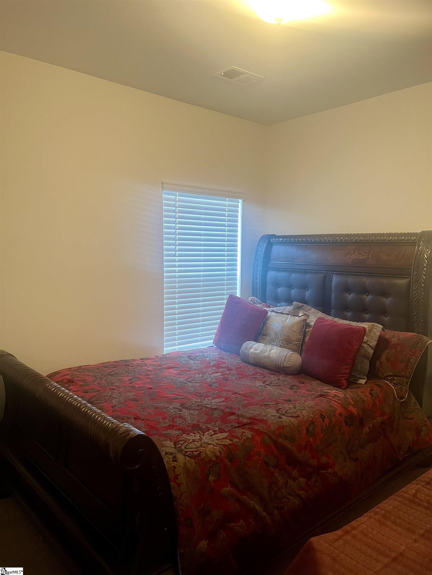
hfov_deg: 53.1
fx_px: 433
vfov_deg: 67.3
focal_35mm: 26
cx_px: 216
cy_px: 288
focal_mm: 5.7
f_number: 1.5
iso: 320
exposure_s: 1/60
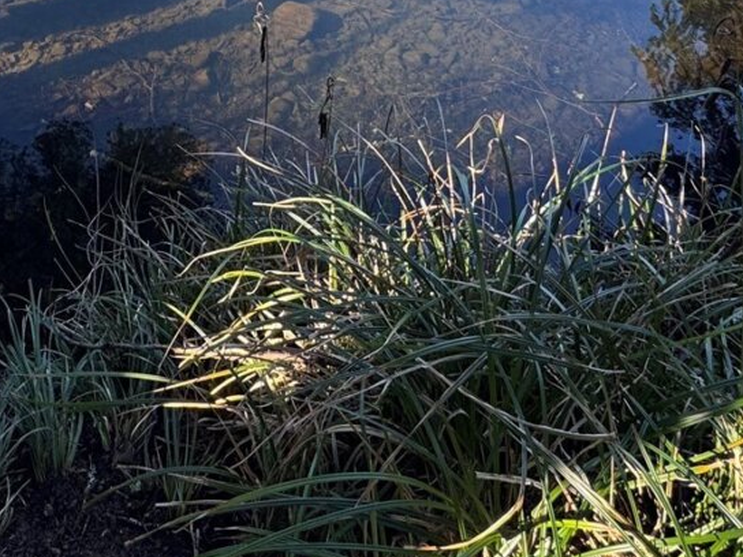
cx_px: 244
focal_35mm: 36
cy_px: -149
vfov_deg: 31.5
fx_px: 773
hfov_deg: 50.4
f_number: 2.2
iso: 40
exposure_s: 1/167
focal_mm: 2.22
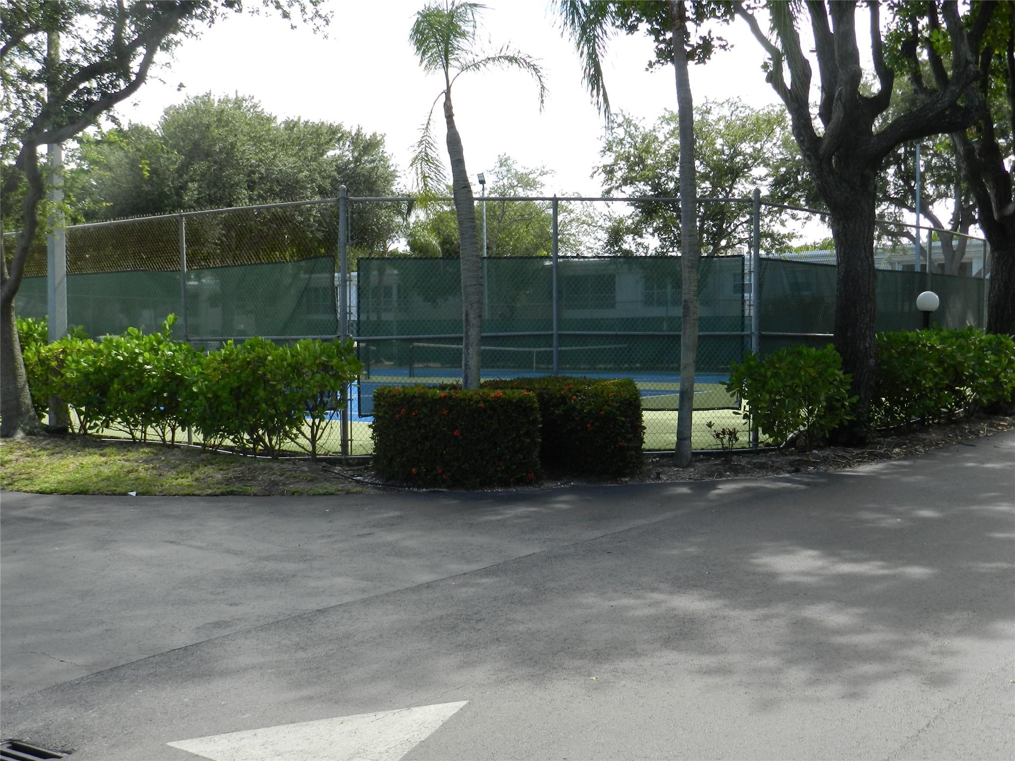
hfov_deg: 49.0
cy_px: 380
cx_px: 508
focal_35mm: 38
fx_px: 1114
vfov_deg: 37.7
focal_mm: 6.7
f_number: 4
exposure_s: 1/400
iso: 160
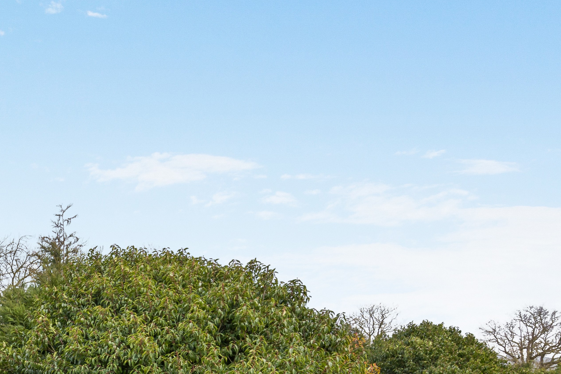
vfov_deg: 23.7
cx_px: -87
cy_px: 451
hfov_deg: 32.5
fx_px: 810
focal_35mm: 52
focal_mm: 16
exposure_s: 1/60
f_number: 11
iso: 100
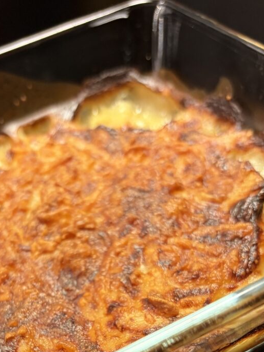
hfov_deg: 28.9
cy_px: 314
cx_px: 93
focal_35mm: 50
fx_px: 509
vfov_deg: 36.0
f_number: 1.6
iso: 200
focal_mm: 5.96
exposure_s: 1/50
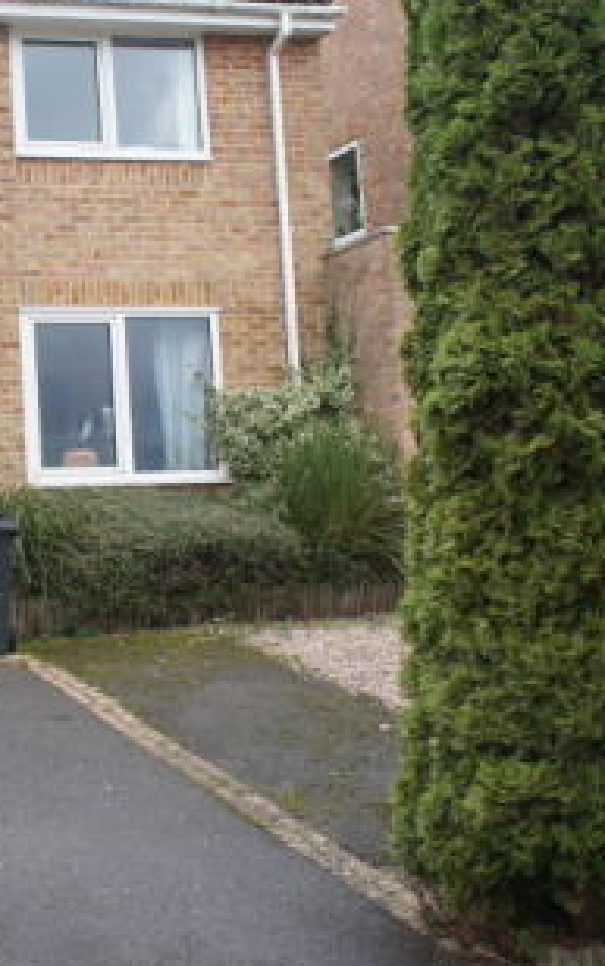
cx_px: -97
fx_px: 1712
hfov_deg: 19.1
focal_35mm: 65
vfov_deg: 31.3
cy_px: 337
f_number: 6.3
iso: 200
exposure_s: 1/160
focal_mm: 20
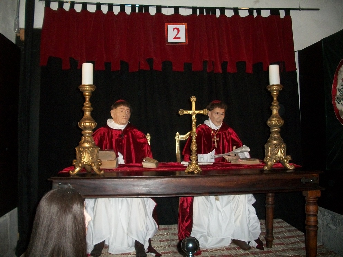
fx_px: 347
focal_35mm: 35
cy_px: 128
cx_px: 172
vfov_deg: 40.7
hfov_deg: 52.6
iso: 320
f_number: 3.1
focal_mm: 6.3
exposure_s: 1/30
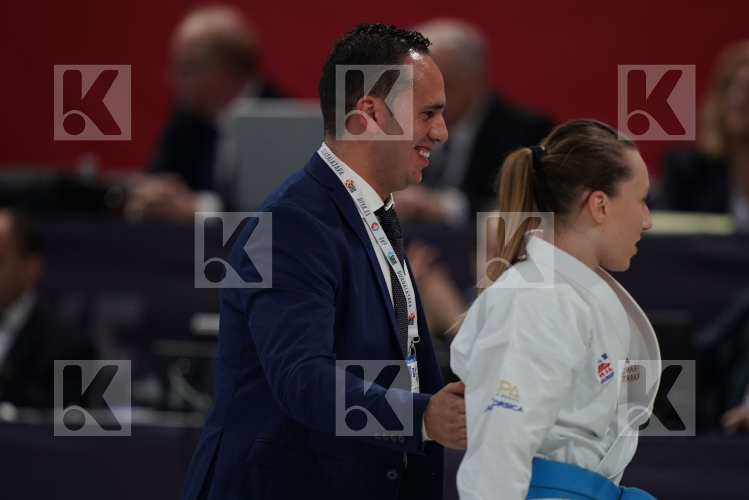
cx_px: 374
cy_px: 250
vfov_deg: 2.3
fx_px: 12482
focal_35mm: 600
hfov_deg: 3.4
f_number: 2.8
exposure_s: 1/500
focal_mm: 400
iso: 640
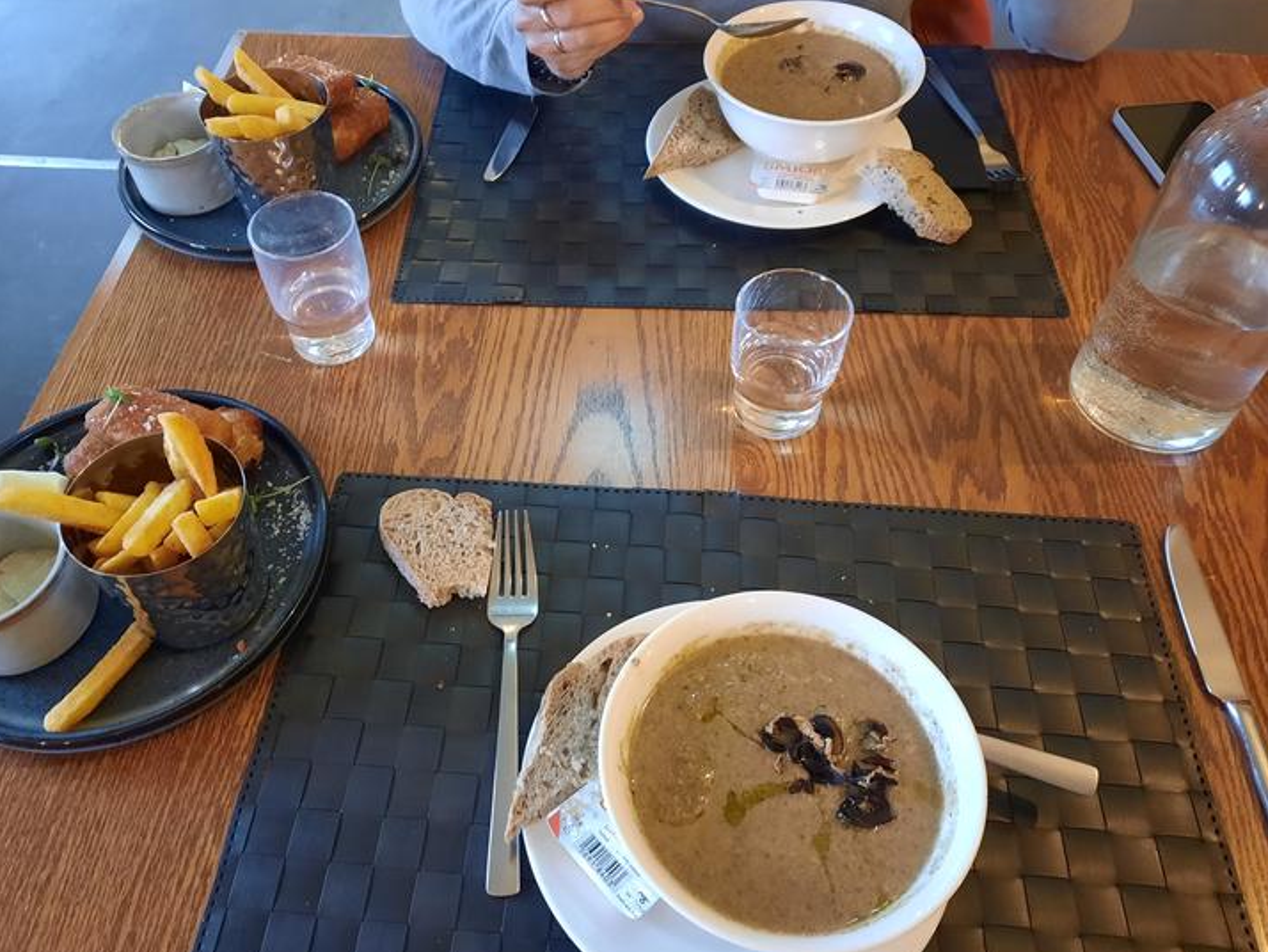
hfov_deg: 63.2
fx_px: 1026
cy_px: 432
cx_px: 559
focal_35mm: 28
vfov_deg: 49.7
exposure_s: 1/25
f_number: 2
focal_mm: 4.6
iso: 640
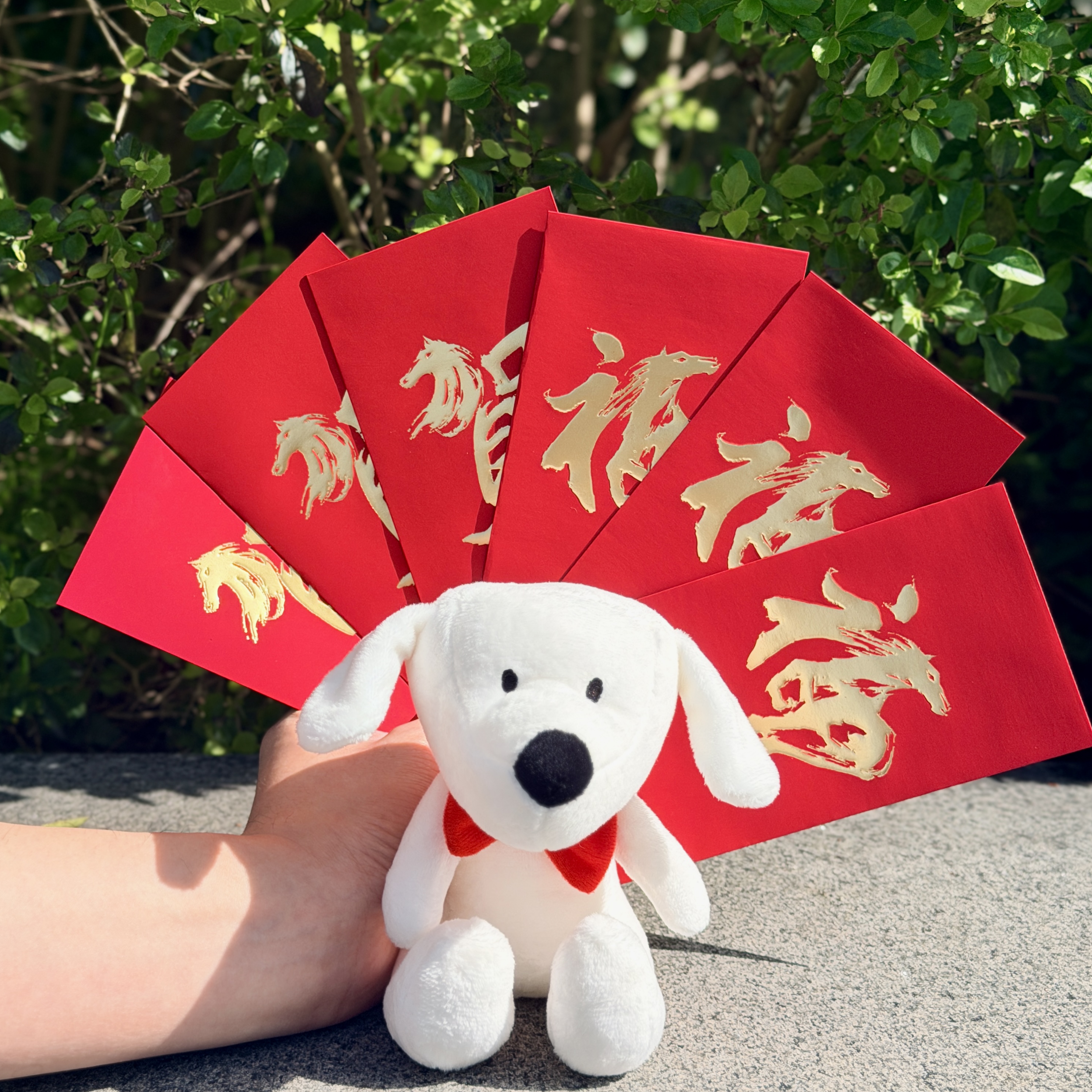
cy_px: 446
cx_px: 549
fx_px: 2034
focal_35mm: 57
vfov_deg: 30.0
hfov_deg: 30.0
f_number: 1.78
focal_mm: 6.76
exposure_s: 1/4587
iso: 64
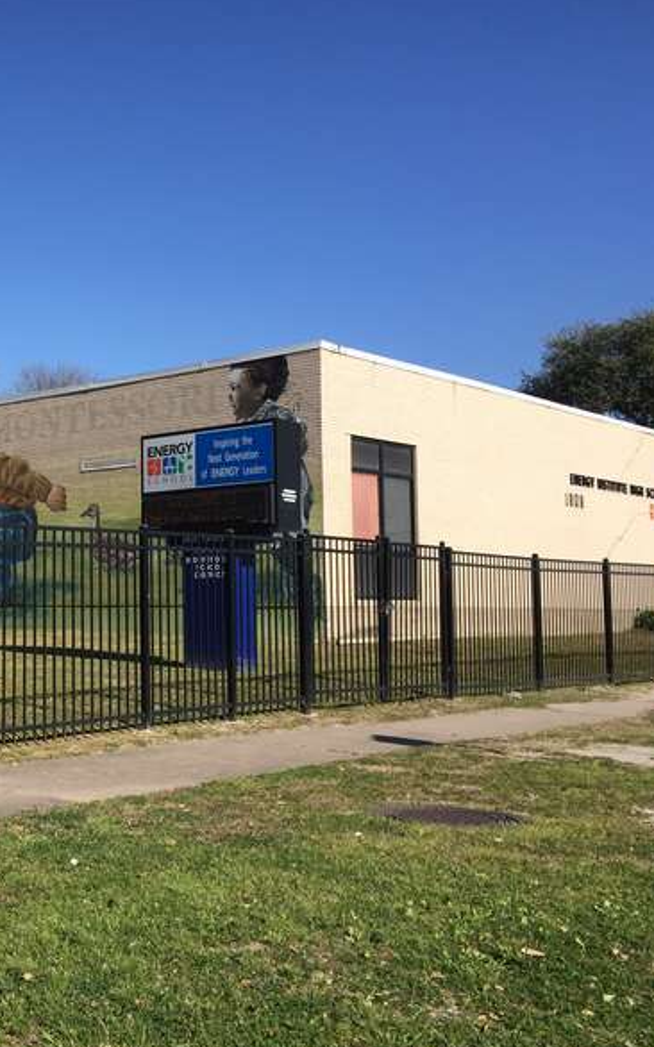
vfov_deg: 47.2
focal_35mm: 42
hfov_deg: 28.5
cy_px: 524
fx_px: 1198
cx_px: -7
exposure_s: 1/1799
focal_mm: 4.15
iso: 32
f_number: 2.2
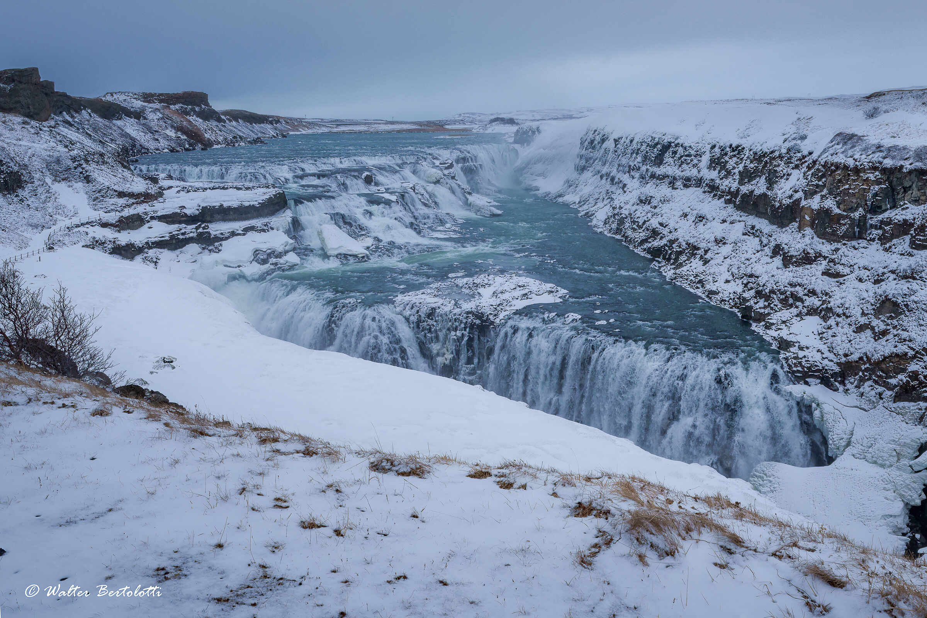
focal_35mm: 30
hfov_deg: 61.9
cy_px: 309
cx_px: 464
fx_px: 772
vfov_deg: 43.6
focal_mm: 20
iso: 125
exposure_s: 1/200
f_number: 16
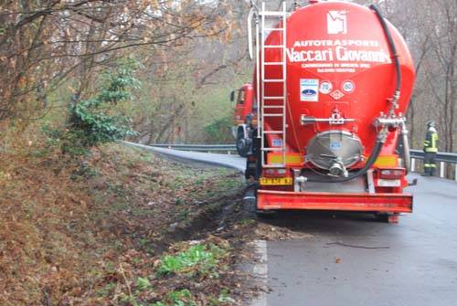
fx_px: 953
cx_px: 228
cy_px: 153
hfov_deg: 27.0
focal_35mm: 75
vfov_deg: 18.2
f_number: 5.6
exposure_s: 1/40
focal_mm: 50
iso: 400
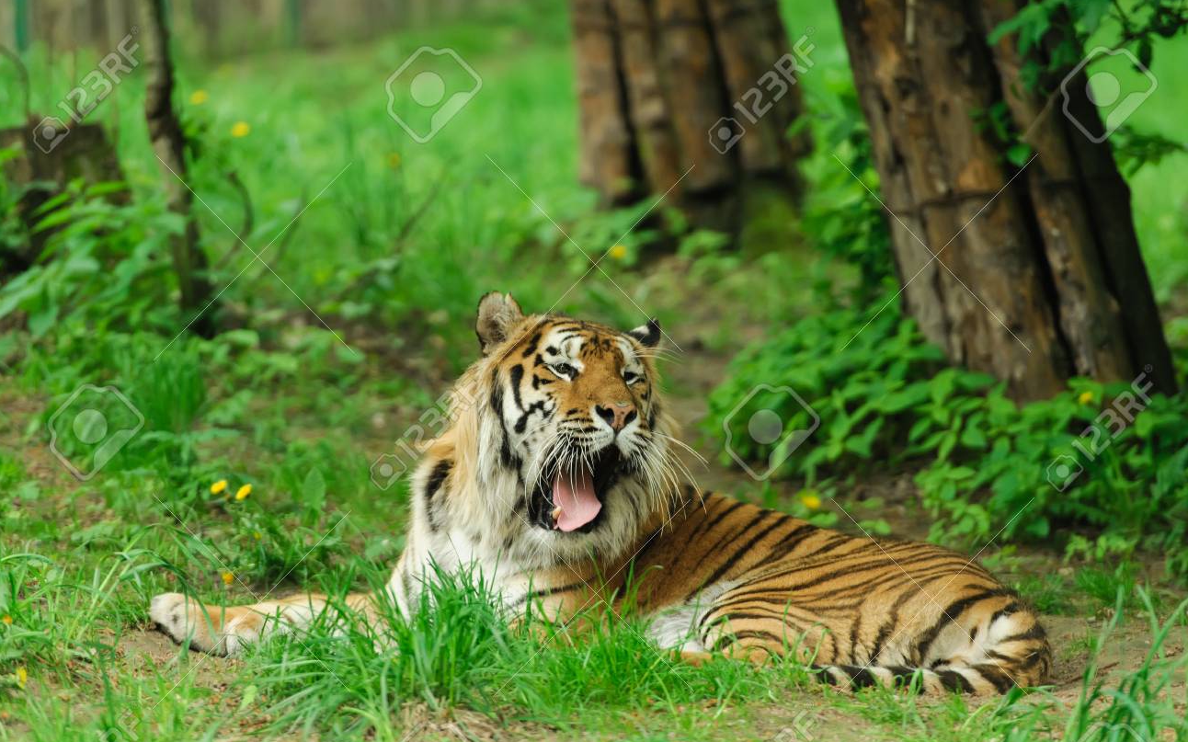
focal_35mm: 205
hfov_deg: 10.2
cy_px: 394
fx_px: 6636
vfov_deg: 6.4
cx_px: 595
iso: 1000
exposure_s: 1/400
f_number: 3.5
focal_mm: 200
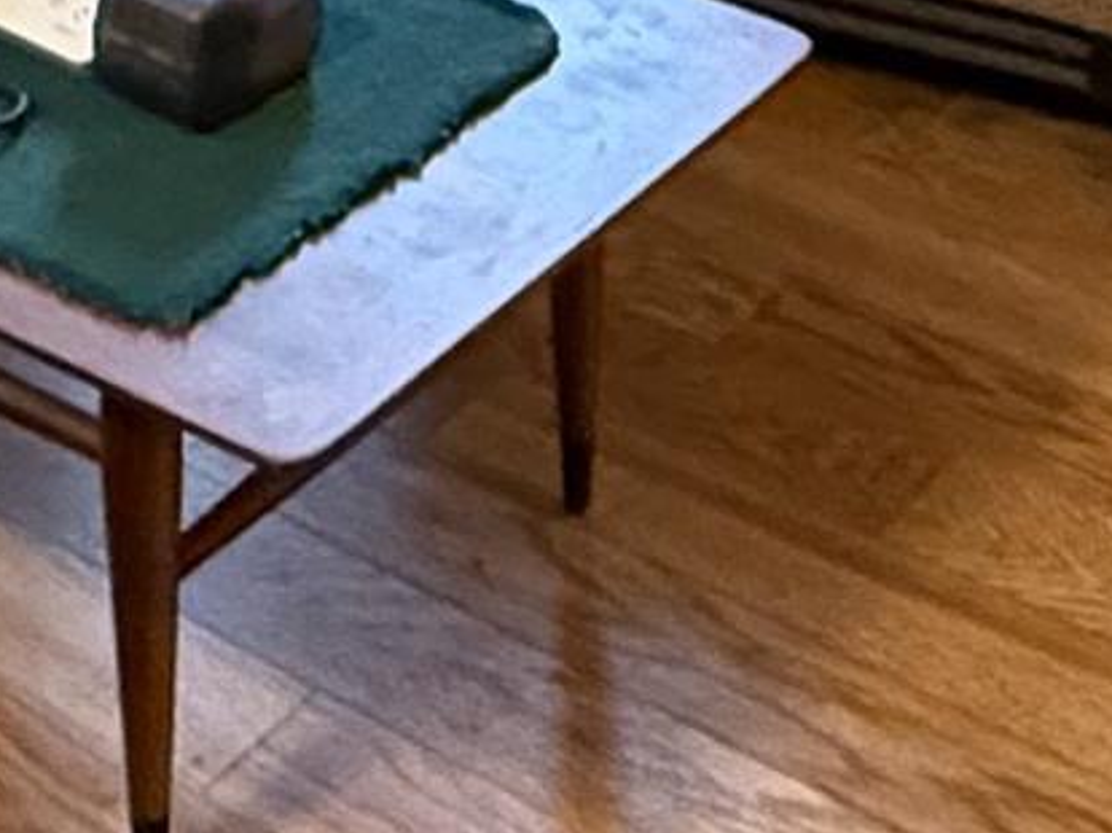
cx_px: 800
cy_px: -884
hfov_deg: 18.8
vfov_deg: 12.4
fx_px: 3339
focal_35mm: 104
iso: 1250
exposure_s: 1/40
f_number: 2.2
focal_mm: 2.22
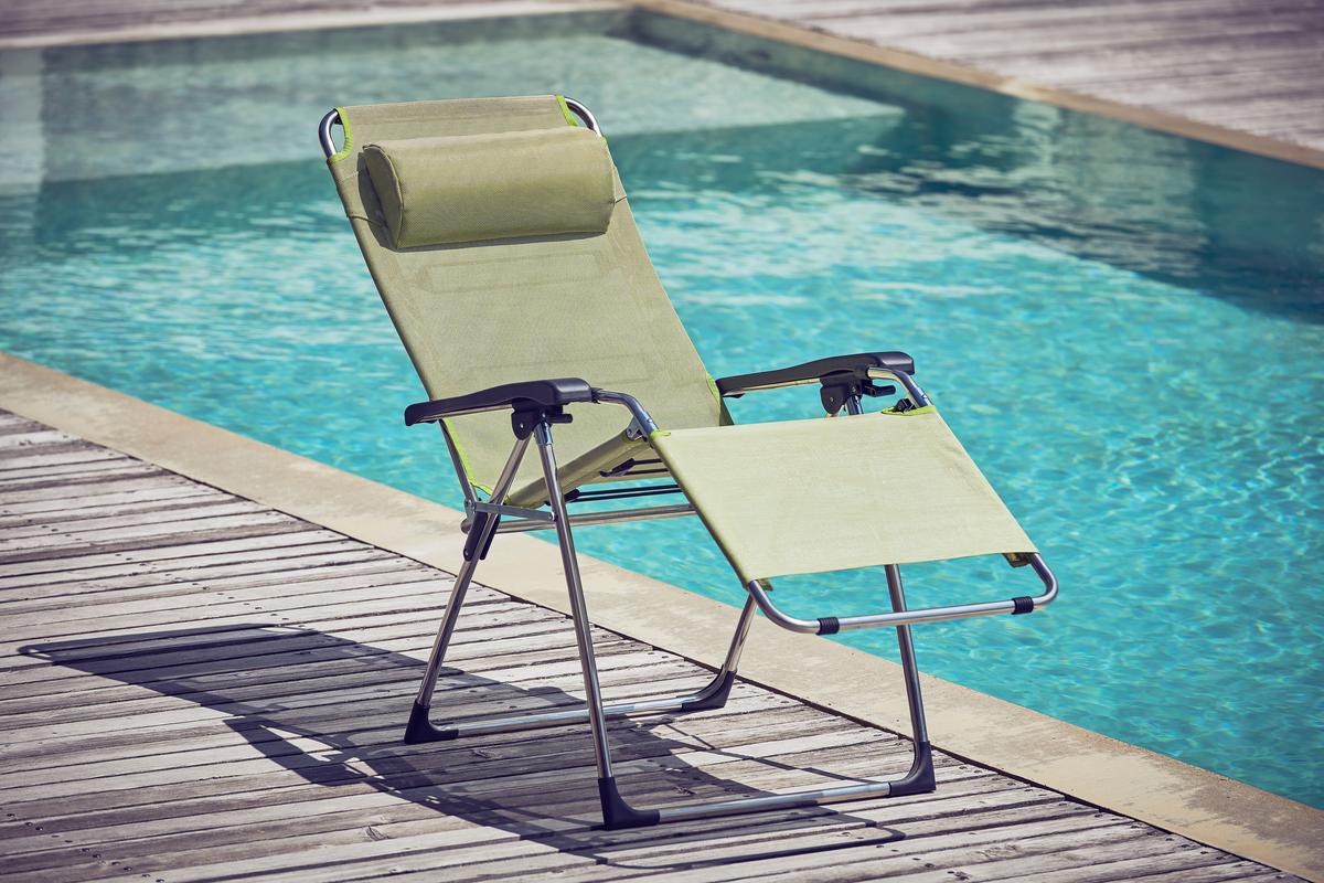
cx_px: 662
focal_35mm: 195
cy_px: 442
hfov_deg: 10.5
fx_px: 7171
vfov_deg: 7.0
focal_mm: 195
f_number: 6.3
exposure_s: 1/1250
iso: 100
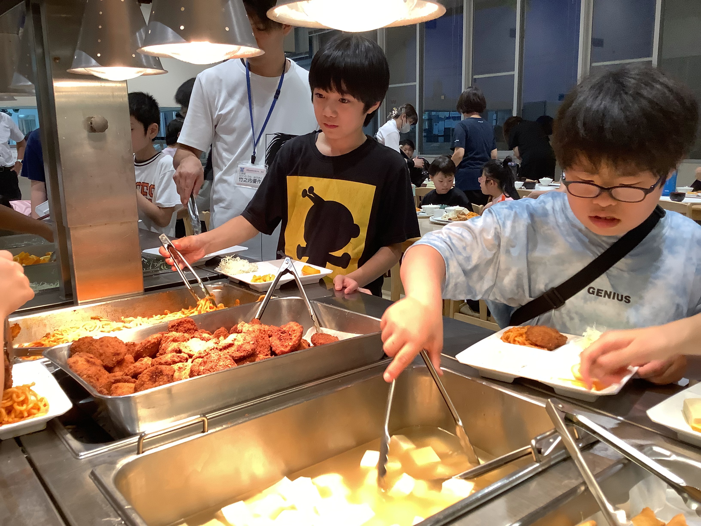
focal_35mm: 31
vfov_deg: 45.4
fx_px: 628
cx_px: 350
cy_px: 263
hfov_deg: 58.4
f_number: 2.4
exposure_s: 1/60
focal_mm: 3.3
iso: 160
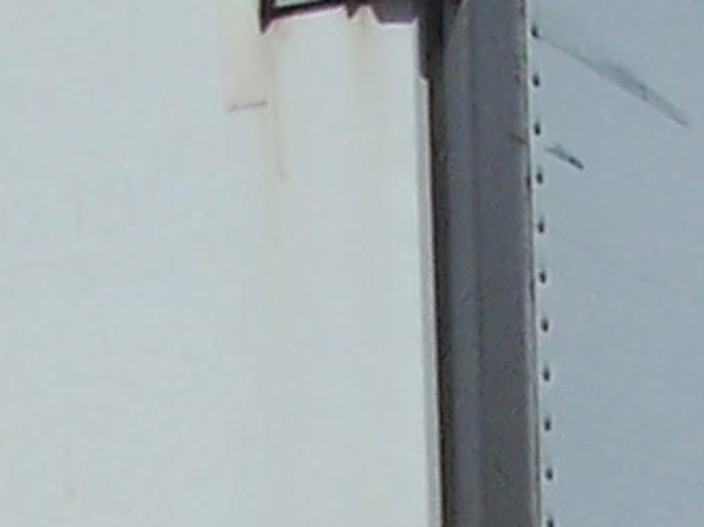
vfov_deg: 4.8
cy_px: 1579
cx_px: 515
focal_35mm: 296
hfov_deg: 6.7
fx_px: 6018
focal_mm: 6.3
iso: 80
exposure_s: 1/1000
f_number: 5.6
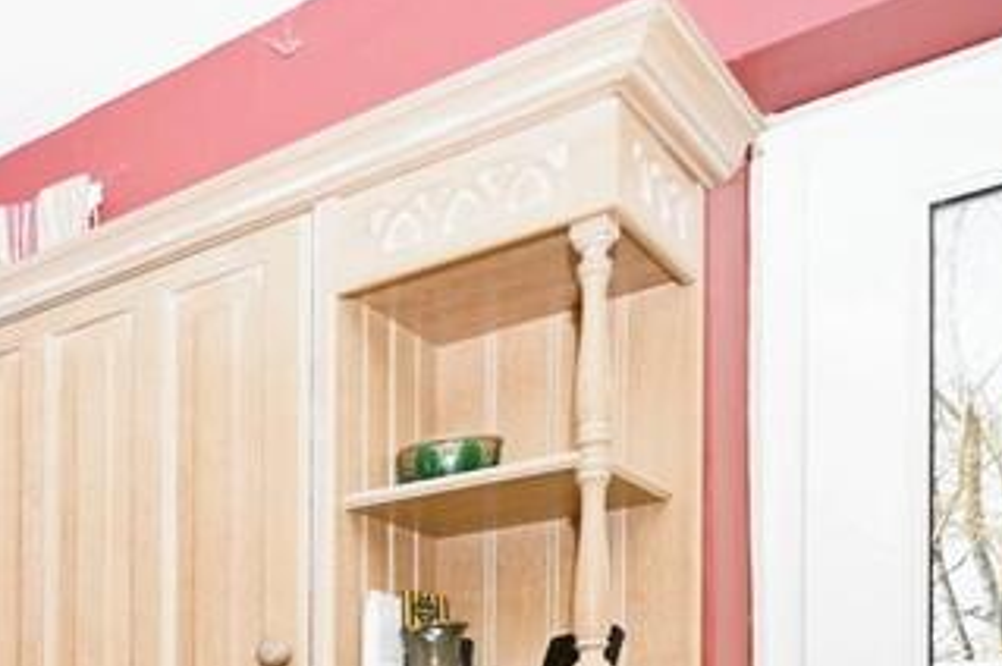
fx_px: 1251
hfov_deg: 35.7
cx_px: -157
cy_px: 859
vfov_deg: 25.7
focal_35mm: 45
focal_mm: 14
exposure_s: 1/80
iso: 100
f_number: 4.5
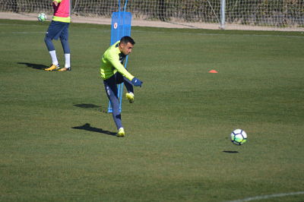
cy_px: 101
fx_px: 3797
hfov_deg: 4.6
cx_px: 152
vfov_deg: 3.0
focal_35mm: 450
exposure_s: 1/2000
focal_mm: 300
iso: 320
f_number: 5.6
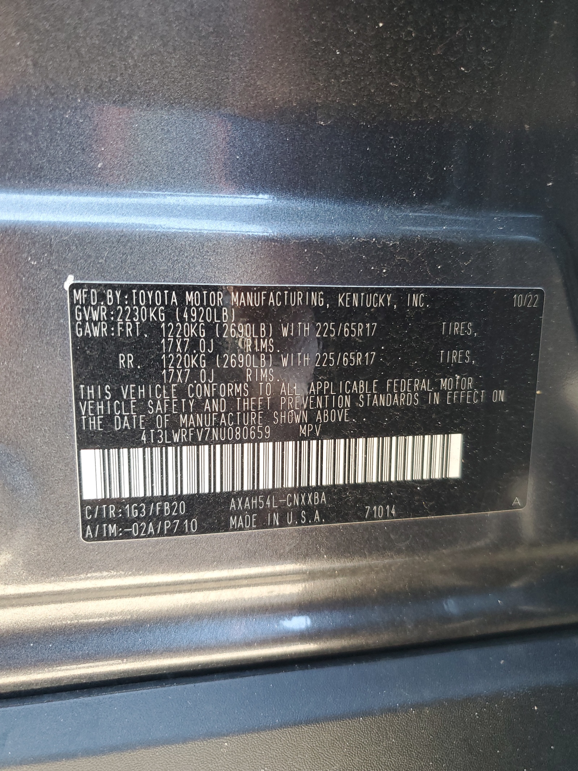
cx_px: 289
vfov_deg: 67.3
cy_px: 386
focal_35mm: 26
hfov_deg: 53.1
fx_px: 579
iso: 118
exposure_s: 1/60.2
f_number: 1.5
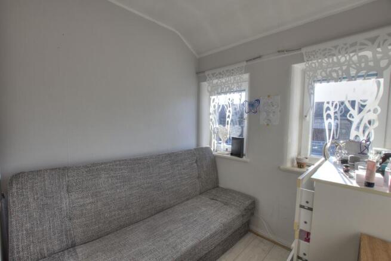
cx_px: 196
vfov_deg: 77.4
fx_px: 163
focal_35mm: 15
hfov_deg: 100.4
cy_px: 130
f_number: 8
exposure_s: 1/80
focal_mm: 10
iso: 400
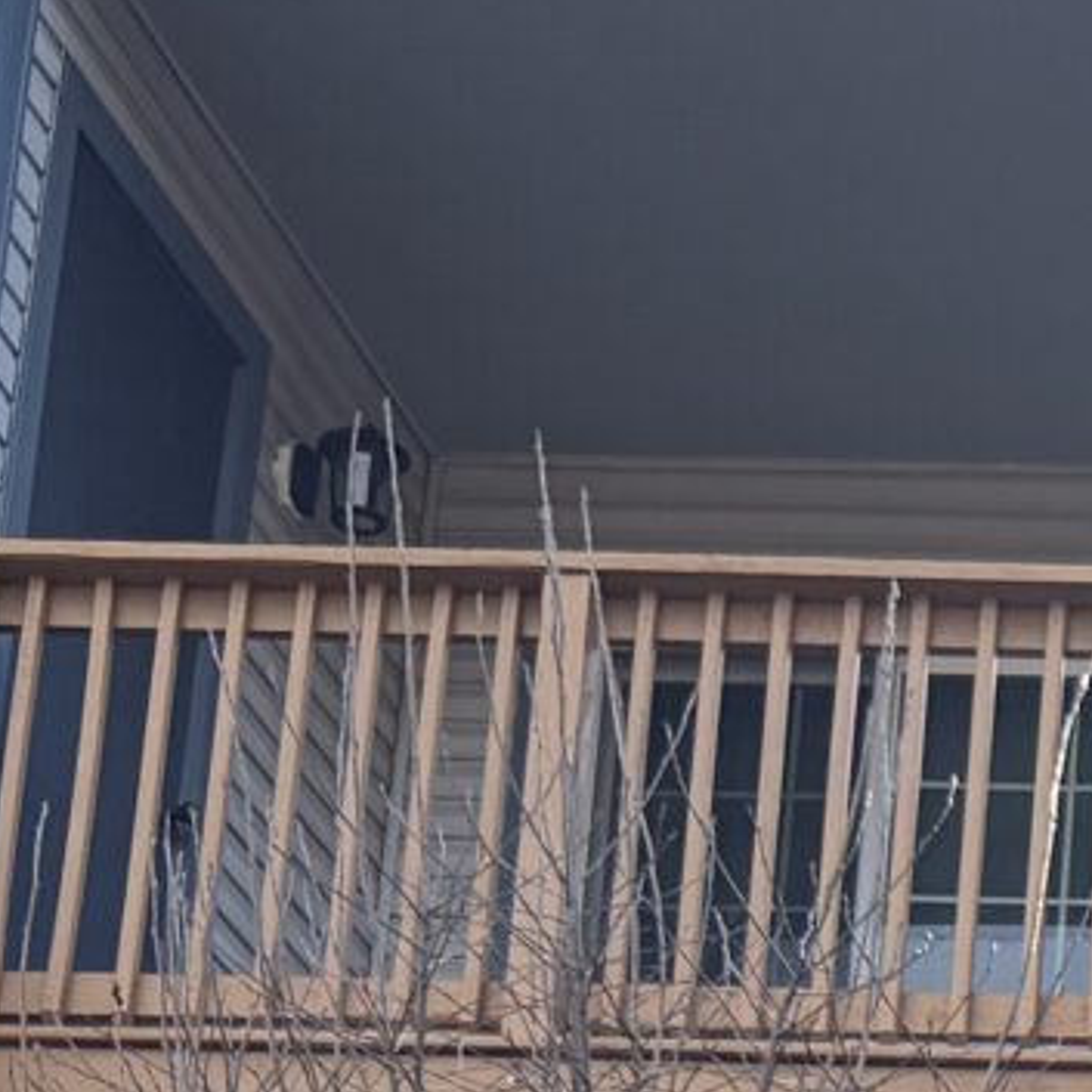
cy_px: 1912
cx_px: 2407
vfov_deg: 10.7
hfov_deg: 10.2
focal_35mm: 154
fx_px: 5496
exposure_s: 1/1314
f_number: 1.78
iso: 100
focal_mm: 6.76
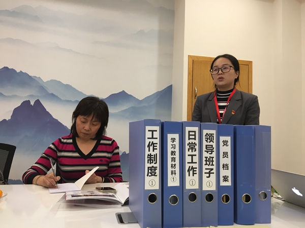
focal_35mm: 29
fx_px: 256
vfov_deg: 48.2
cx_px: 152
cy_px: 114
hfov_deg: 61.7
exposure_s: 1/33
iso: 80
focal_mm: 4.15
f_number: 2.2
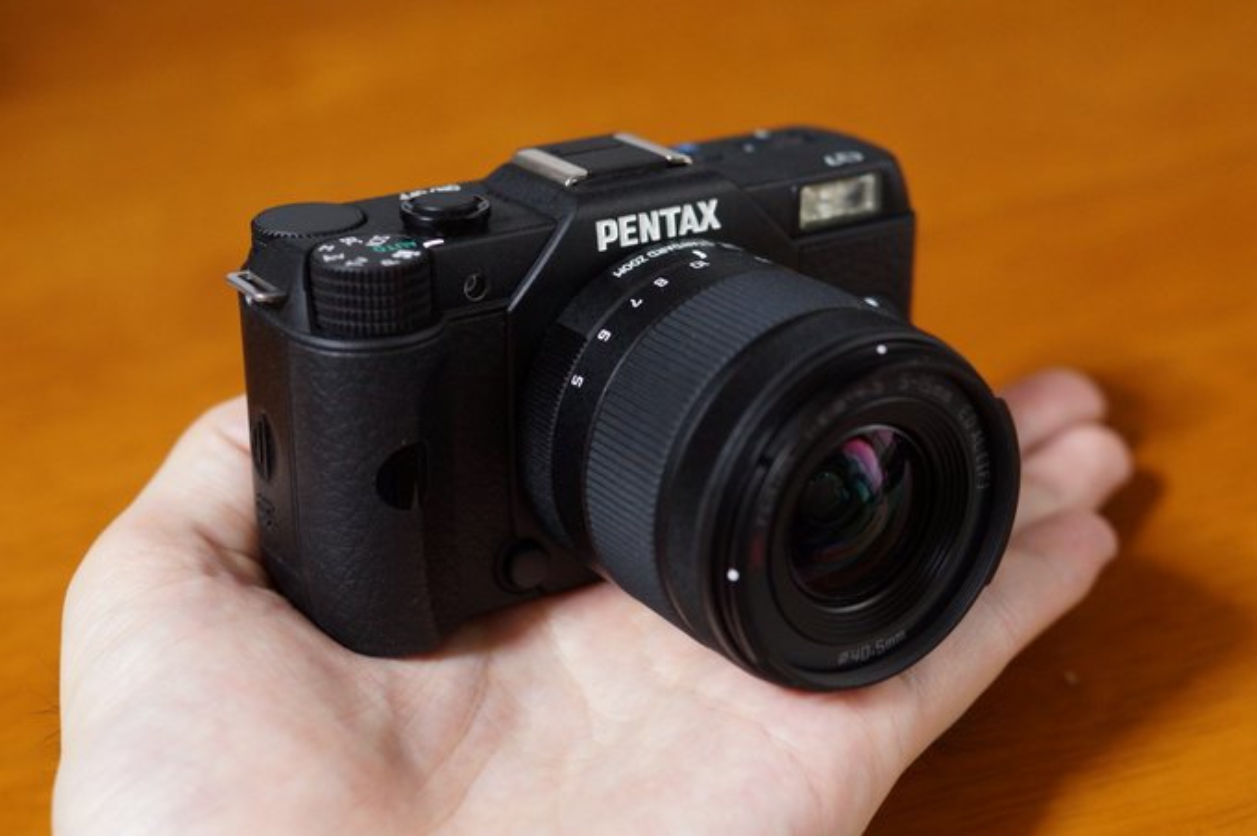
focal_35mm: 52
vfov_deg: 25.7
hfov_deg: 37.9
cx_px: 628
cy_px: 418
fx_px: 1831
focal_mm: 35
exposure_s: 1/30
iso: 1600
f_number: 4
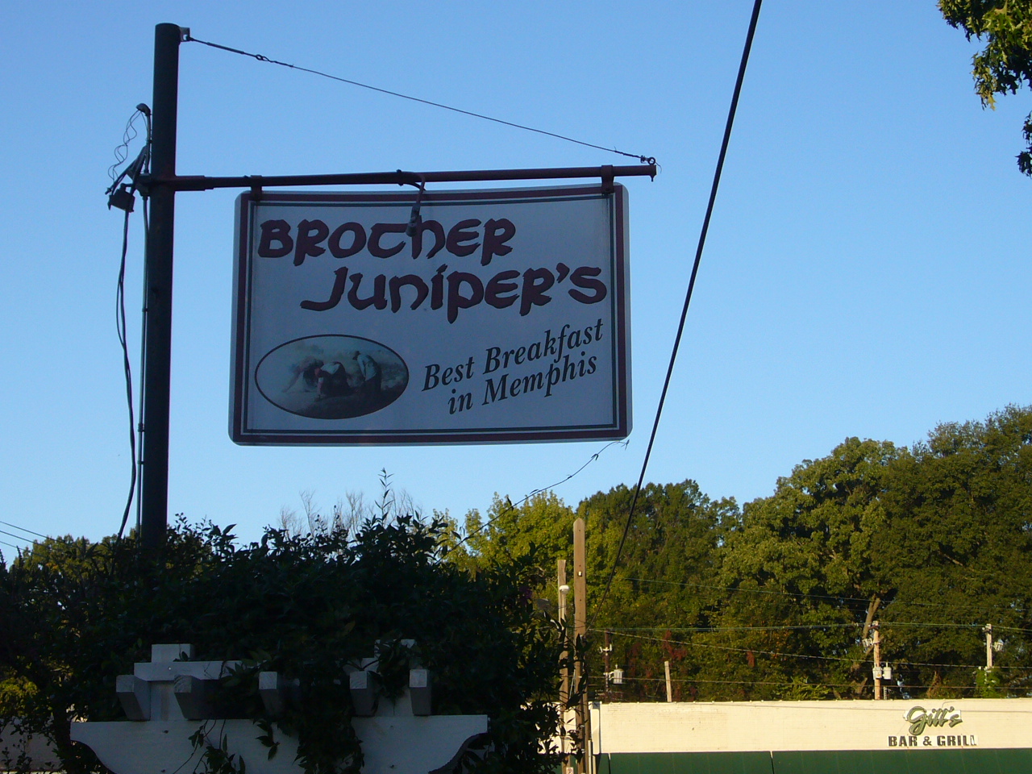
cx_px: 516
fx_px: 2385
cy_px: 387
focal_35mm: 80
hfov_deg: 24.4
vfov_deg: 18.4
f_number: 4
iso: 80
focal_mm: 9.6
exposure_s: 1/400
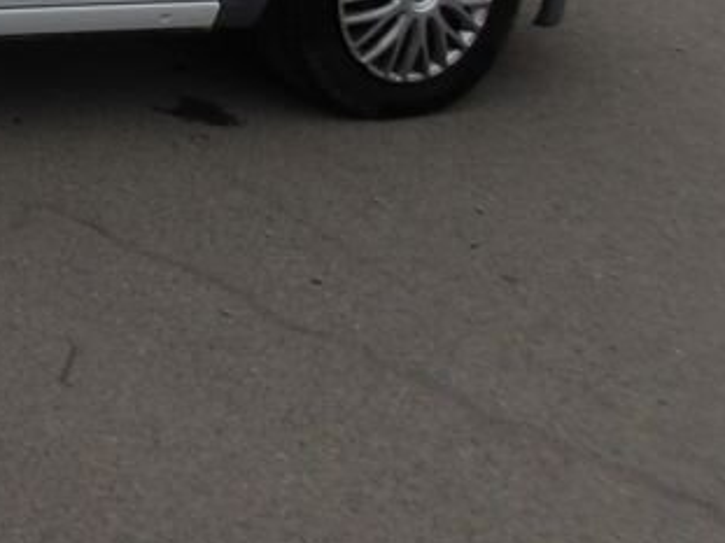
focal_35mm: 89
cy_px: -340
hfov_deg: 19.0
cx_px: -406
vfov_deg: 15.0
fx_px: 1863
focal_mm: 4.9
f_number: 3
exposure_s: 1/841
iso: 100
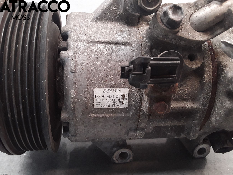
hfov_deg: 63.4
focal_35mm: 28
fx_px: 188
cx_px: 116
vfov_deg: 49.7
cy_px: 88
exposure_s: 1/100
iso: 100
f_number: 1.9
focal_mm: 2.91
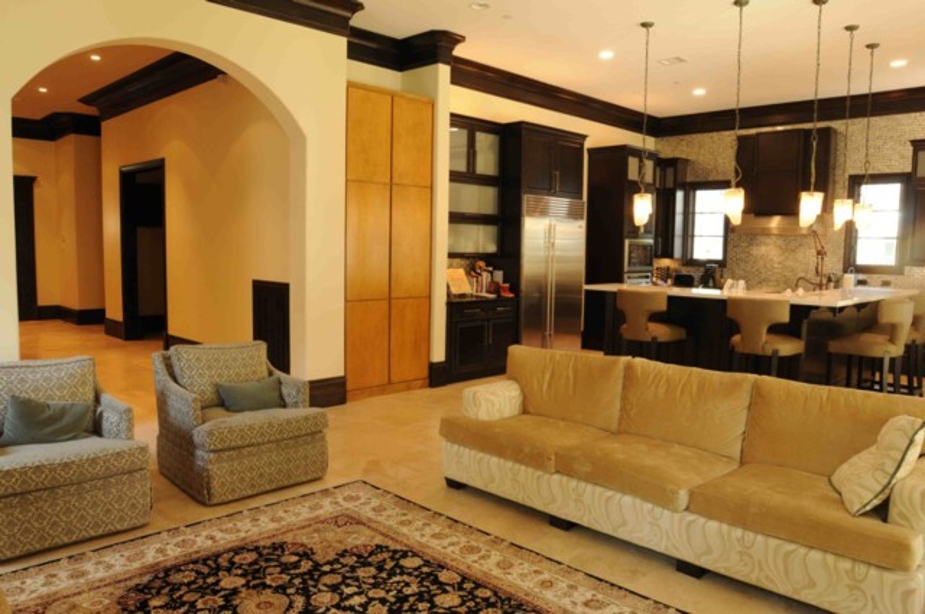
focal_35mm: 26
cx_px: 462
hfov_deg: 70.5
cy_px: 307
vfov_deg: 50.3
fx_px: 654
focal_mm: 17
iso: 400
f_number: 8
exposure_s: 1/5
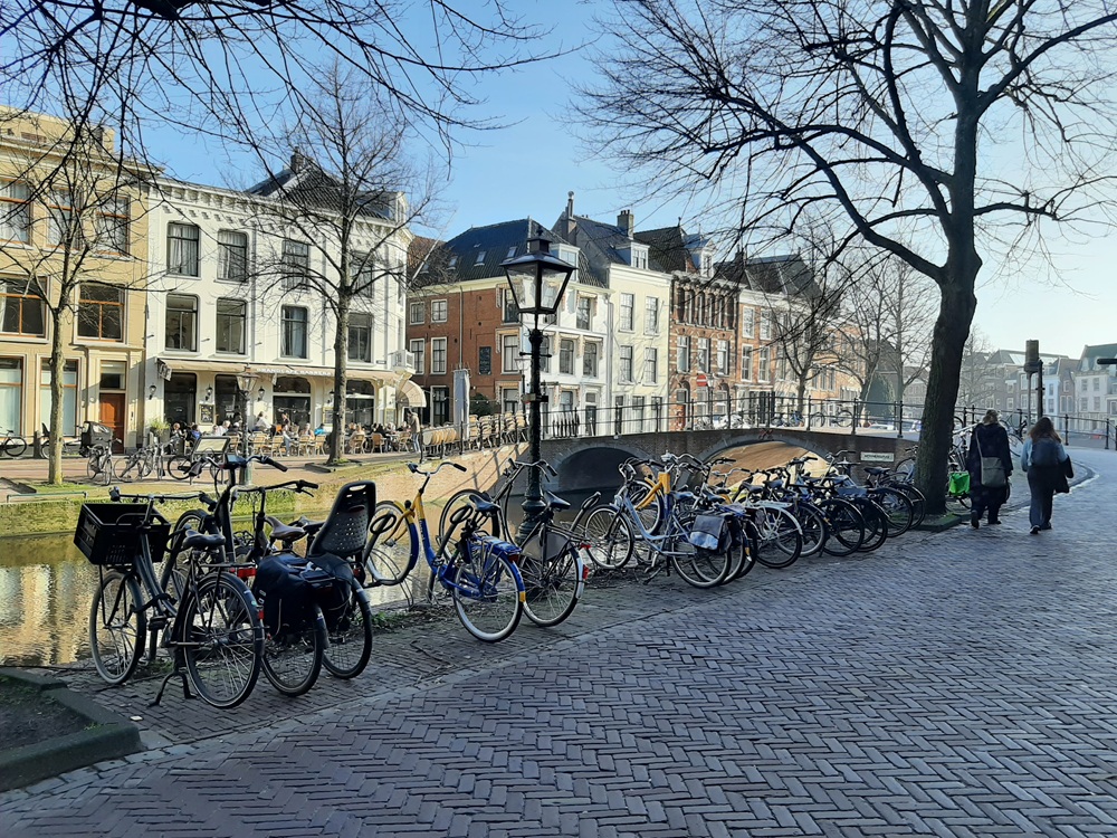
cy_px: 419
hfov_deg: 67.3
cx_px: 558
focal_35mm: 26
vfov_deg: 53.1
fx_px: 839
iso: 40
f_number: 1.7
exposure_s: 1/997
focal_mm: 3.93
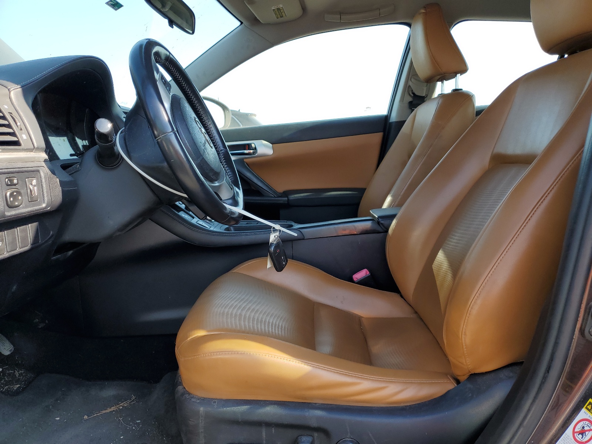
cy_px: 222
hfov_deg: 67.3
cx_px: 296
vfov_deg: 53.1
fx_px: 445
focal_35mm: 26
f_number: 1.5
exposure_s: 1/500
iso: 50
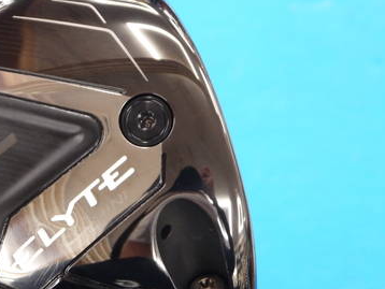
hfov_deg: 13.1
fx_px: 1669
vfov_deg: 9.9
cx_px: 55
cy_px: 170
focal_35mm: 150
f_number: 5.6
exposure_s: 1/60
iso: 800
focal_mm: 42
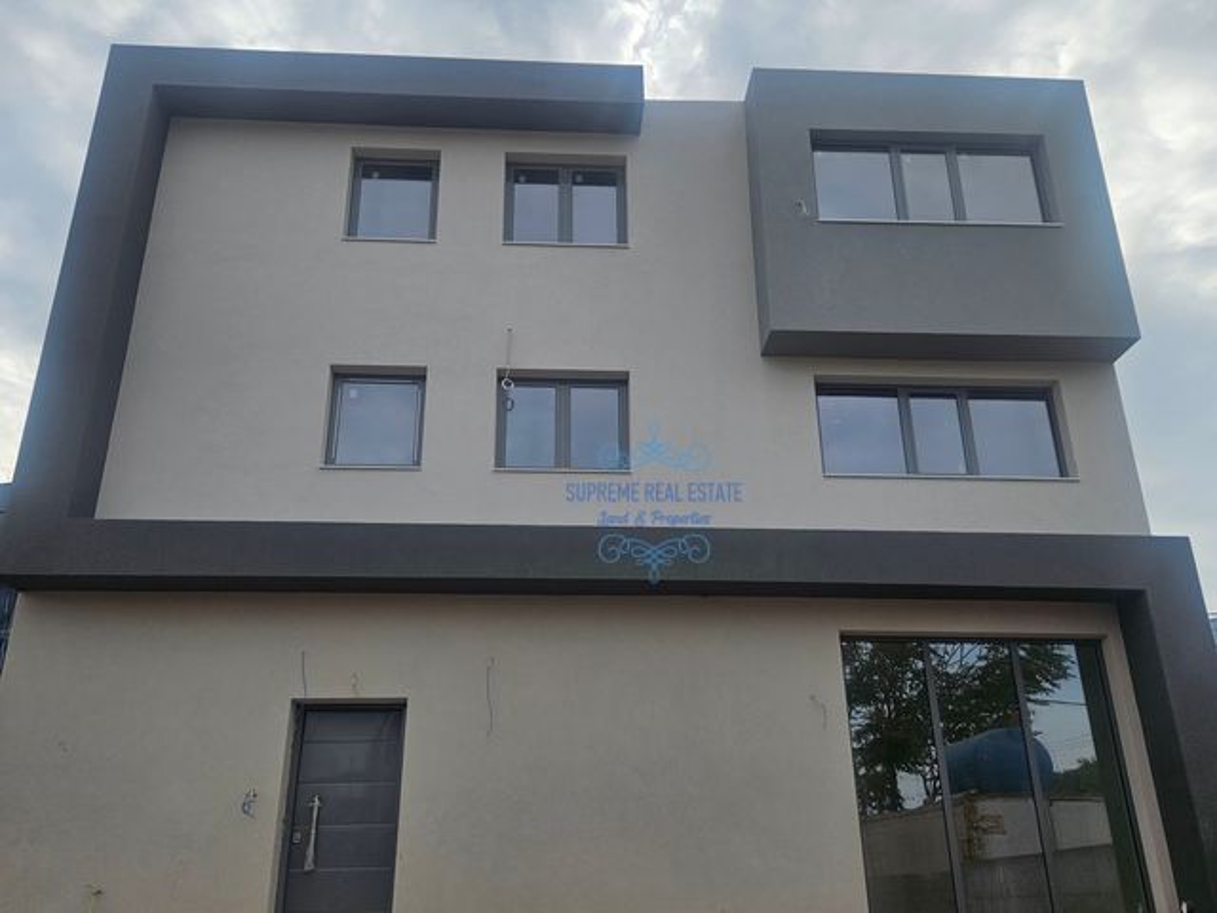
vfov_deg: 58.9
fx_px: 809
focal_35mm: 23
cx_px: 608
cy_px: 456
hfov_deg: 73.9
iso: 25
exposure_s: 1/1978
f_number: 1.8
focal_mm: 5.4
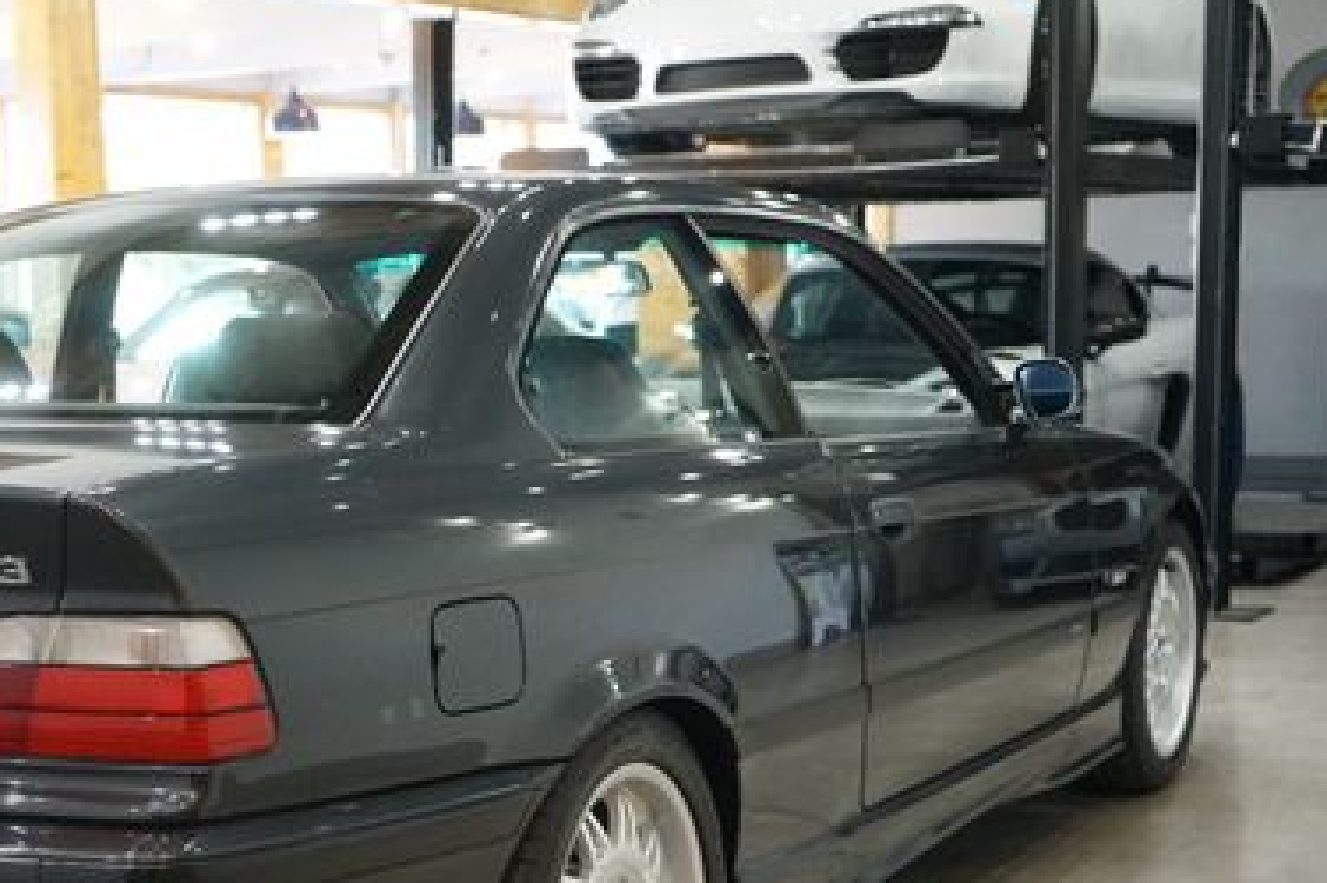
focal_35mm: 63
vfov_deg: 21.3
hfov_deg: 31.1
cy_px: 675
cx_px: 265
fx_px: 2320
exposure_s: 1/160
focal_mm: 37
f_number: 4
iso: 10000
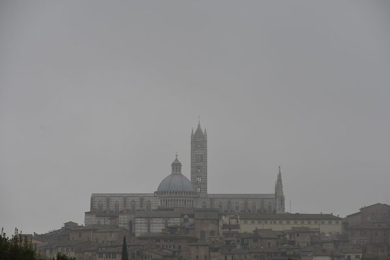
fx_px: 1137
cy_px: 130
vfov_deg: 13.0
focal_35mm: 105
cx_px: 195
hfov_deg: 19.5
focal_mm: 105
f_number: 7.1
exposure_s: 1/125
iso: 100
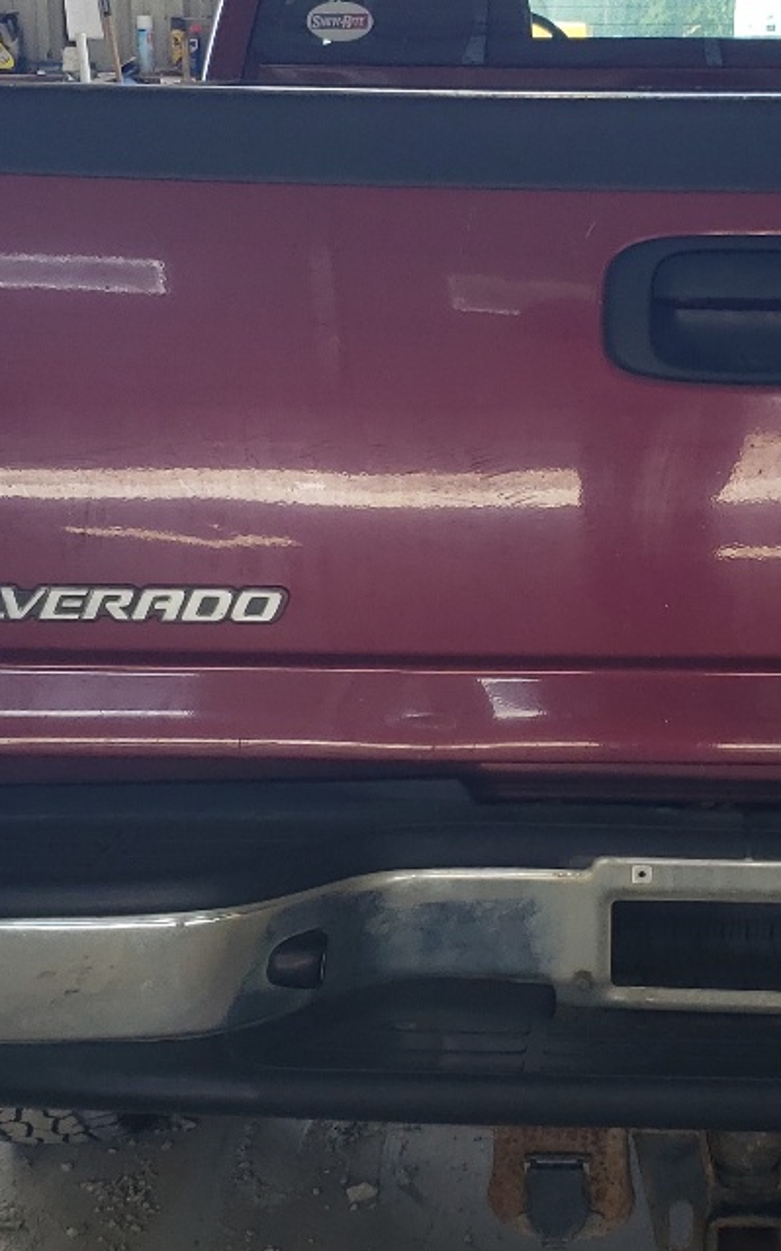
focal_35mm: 69
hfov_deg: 18.6
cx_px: 691
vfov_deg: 29.8
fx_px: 2351
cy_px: 572
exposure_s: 1/145
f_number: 1.5
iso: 50
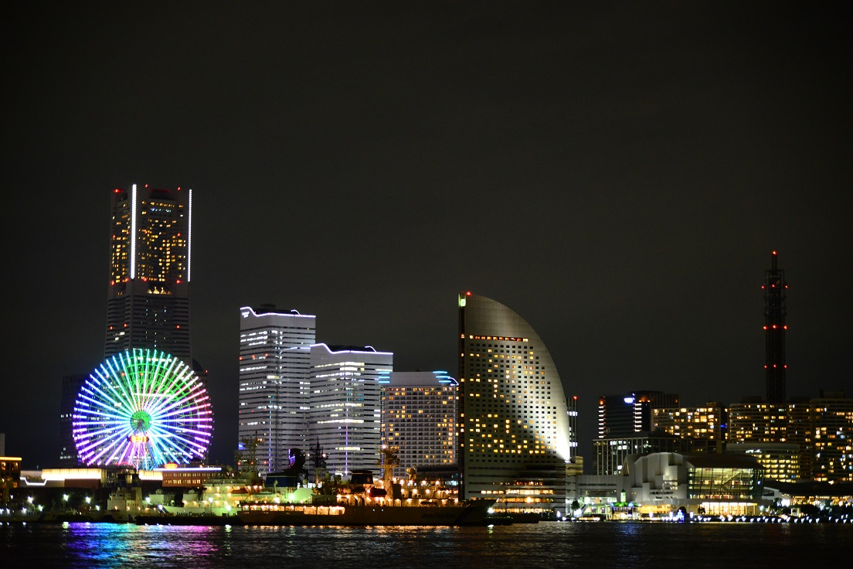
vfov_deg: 15.9
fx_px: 2038
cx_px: 426
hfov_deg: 23.6
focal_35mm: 86
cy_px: 284
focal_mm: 86
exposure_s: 1/10
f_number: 4
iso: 3200
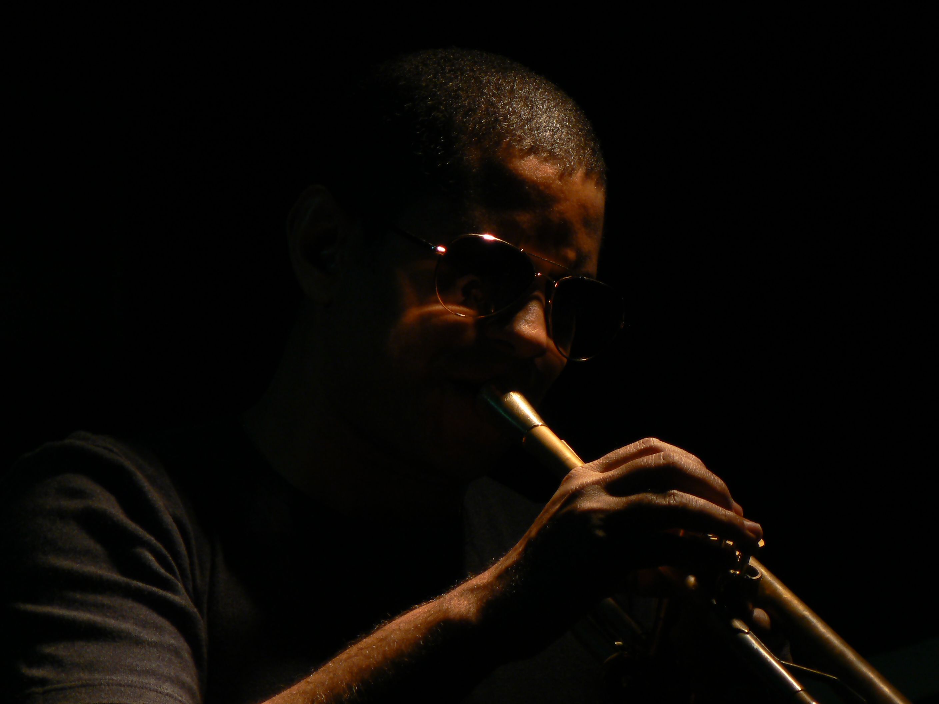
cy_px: 352
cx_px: 470
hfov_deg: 10.4
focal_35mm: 190
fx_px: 5154
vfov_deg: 7.8
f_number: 3.3
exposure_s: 1/60
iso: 100
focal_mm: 31.6
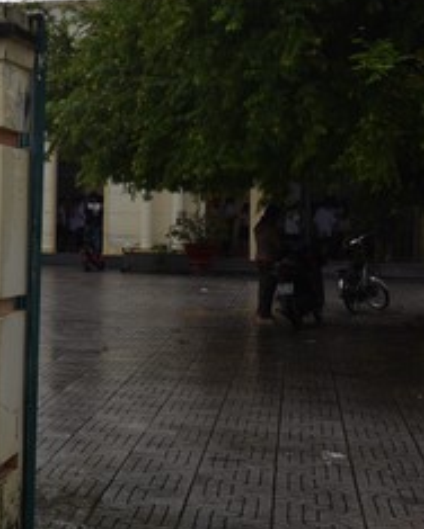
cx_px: -286
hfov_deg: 16.2
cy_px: 167
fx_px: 1302
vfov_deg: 22.9
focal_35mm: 83
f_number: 8
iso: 200
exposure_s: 1/250
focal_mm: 32
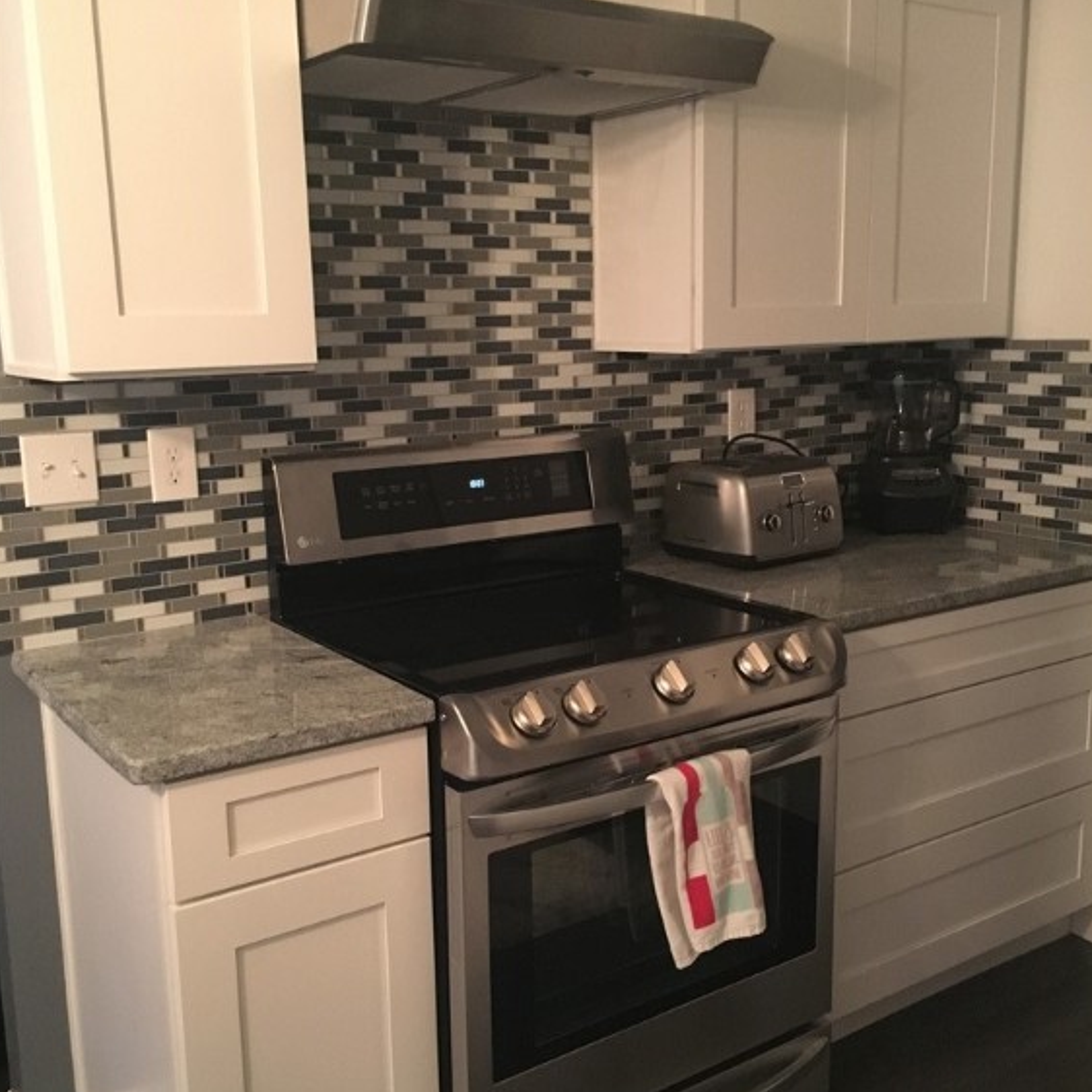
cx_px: 550
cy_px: 550
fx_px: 1249
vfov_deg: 47.2
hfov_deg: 47.2
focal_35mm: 35
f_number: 2.2
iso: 320
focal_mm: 4.15
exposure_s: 1/15
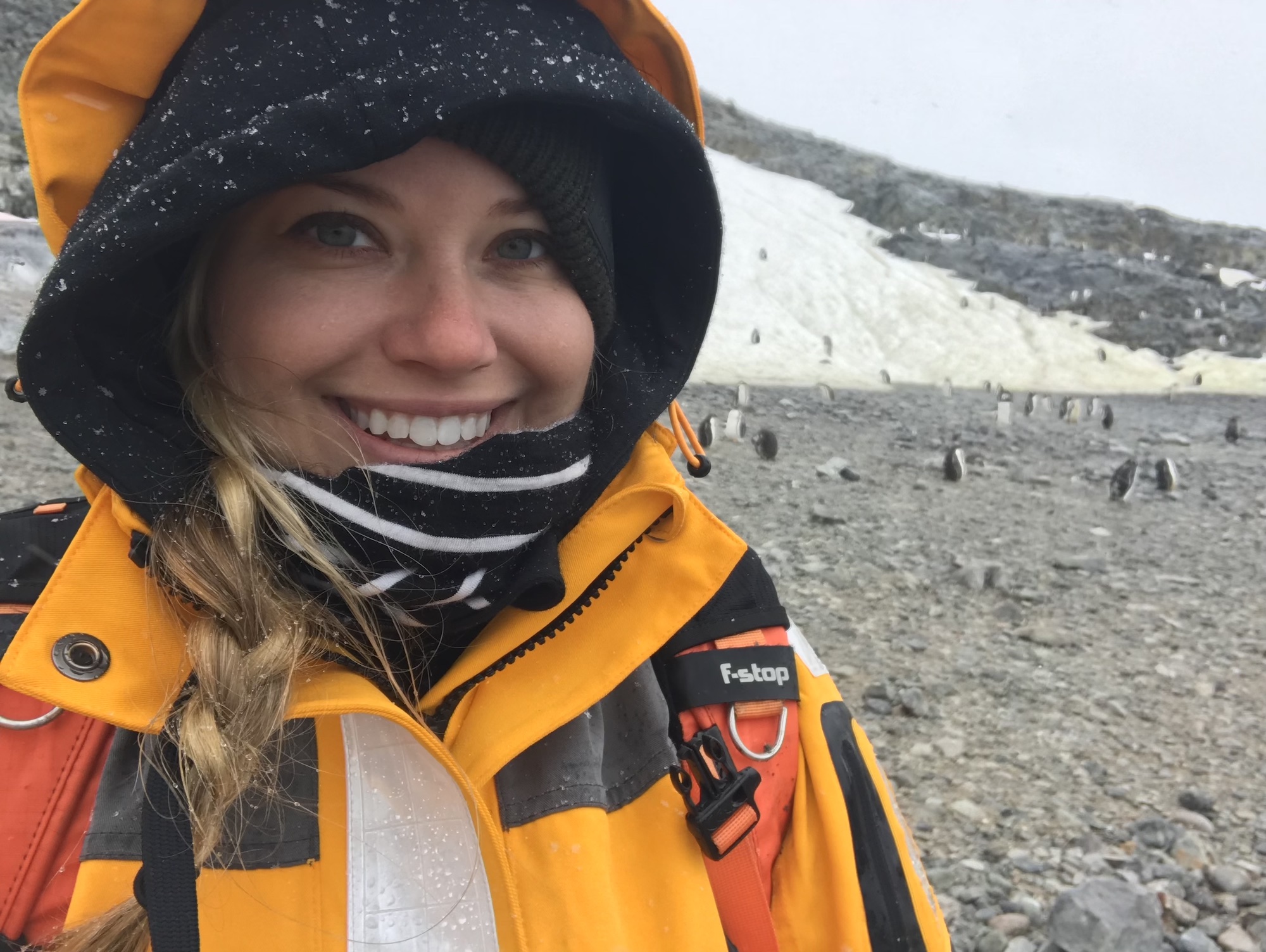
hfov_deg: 56.8
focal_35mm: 32
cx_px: 633
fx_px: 1171
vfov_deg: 44.2
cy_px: 476
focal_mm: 2.87
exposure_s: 1/237
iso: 25
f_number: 2.2
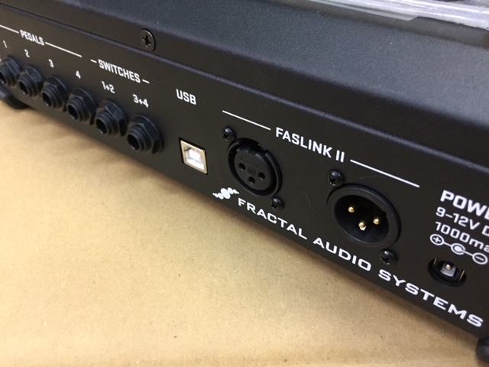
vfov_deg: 48.2
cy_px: 184
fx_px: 410
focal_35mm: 29
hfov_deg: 61.7
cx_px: 244
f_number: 2.2
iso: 250
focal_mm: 4.15
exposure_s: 1/24
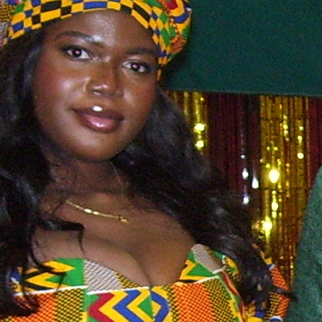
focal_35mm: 176
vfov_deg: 9.9
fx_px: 1852
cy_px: 297
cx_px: 473
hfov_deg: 9.7
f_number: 2.7
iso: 200
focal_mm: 6
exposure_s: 1/60
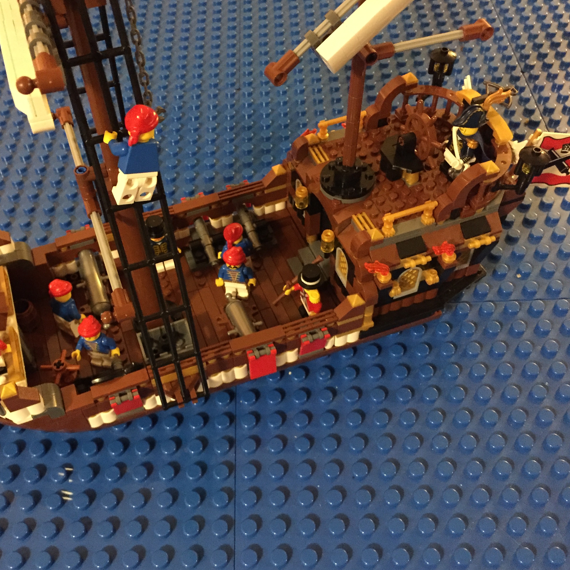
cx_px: 233
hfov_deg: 47.0
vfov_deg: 47.2
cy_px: 285
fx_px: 652
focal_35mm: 35
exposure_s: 1/15
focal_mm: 4.15
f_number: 2.2
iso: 500
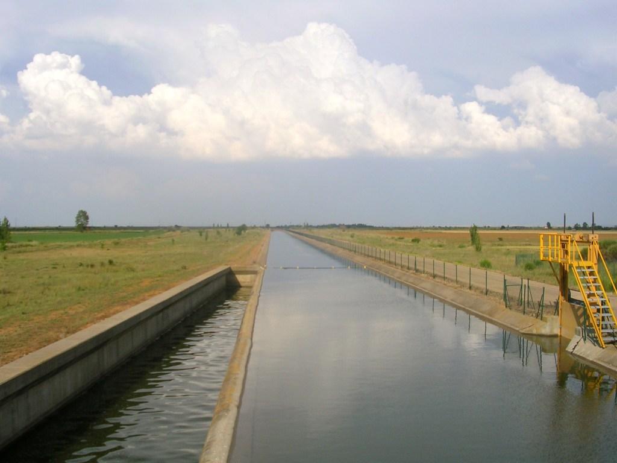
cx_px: 308
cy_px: 232
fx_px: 677
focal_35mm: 38
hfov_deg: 49.0
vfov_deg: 37.7
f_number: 5.6
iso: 50
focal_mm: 5.8
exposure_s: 1/483
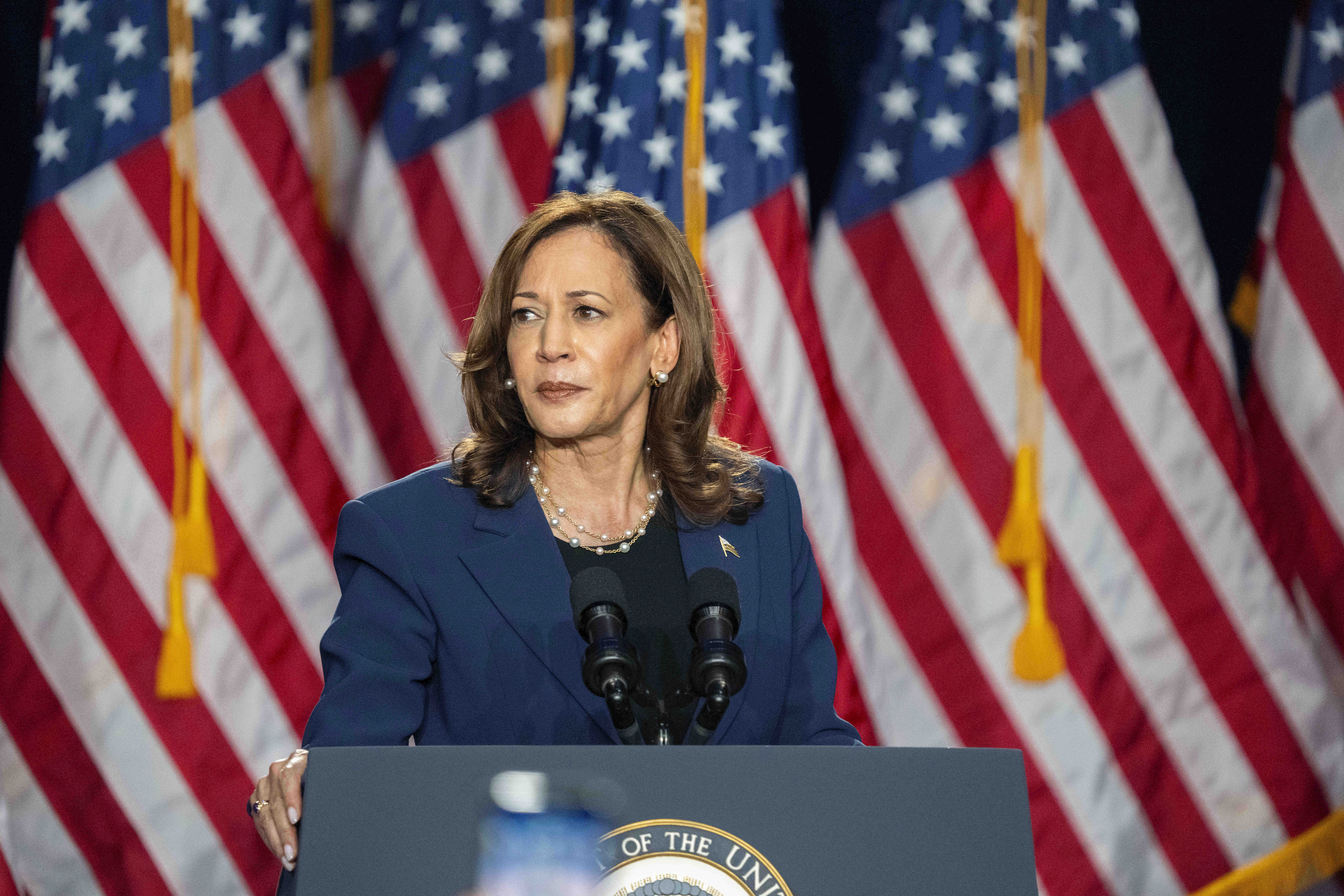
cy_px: 448
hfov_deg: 3.4
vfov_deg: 2.3
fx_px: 22398
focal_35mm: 600
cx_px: 672
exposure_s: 1/320
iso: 6400
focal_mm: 600
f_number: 6.3
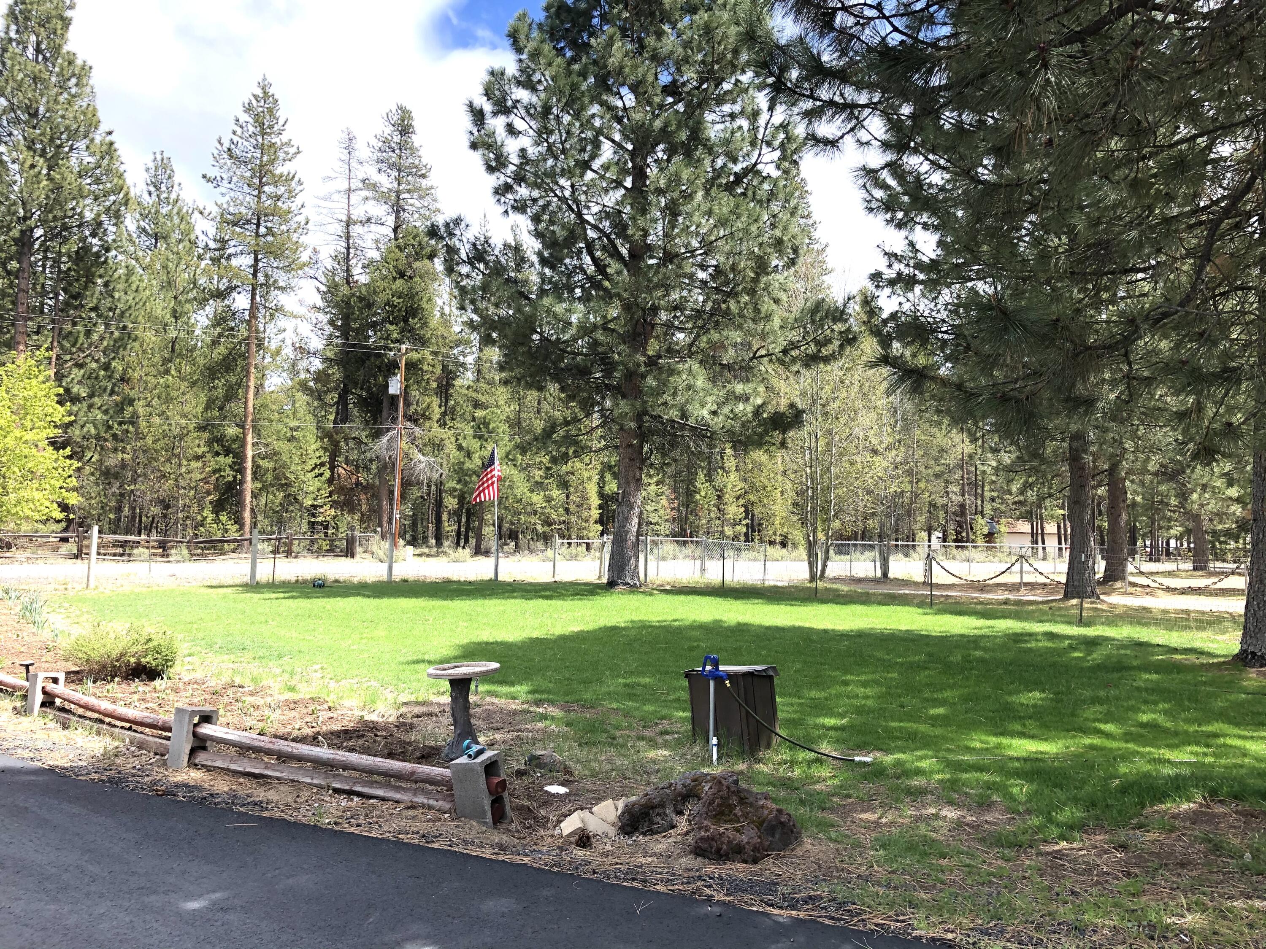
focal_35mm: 28
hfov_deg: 63.4
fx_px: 1024
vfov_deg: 49.7
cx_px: 633
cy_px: 474
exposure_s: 1/842
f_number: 1.8
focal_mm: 4
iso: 20
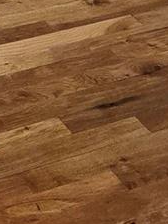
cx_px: -187
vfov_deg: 16.1
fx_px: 576
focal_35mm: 89
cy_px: -246
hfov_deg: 13.7
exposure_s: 1/60.2
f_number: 2.2
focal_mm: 2.2
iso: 100
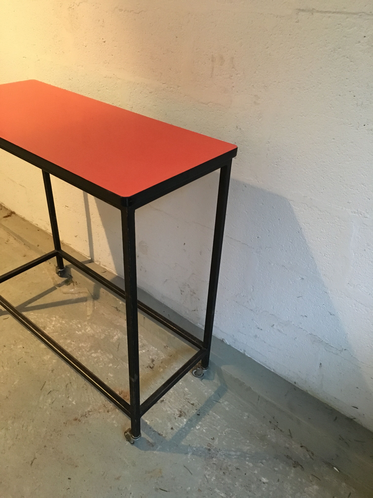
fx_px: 417
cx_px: 186
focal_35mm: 29
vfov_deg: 61.7
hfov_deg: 48.2
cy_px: 249
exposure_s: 1/17
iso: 250
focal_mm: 4.15
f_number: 2.2
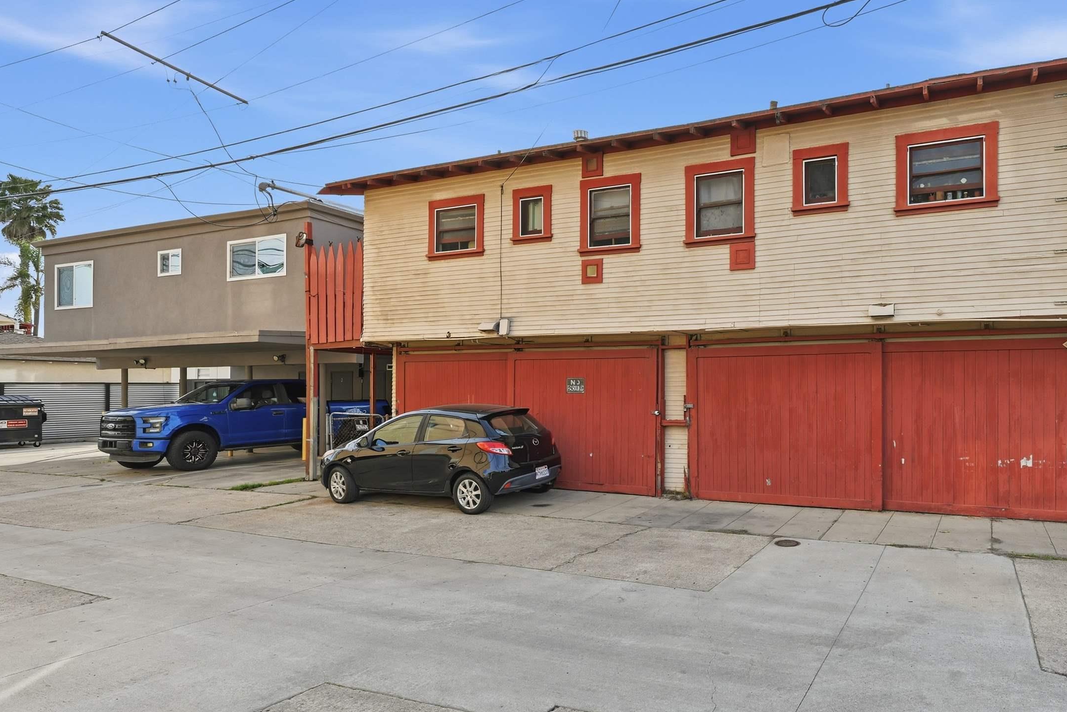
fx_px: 593
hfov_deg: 80.6
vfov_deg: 61.8
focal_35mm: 20
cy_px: 397
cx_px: 729
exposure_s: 1/1000
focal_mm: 14
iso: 100
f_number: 8
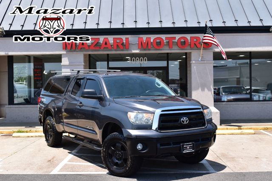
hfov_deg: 42.3
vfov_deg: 28.9
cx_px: 136
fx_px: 351
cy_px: 90
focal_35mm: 46
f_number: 11
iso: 400
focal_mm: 31
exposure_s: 1/400
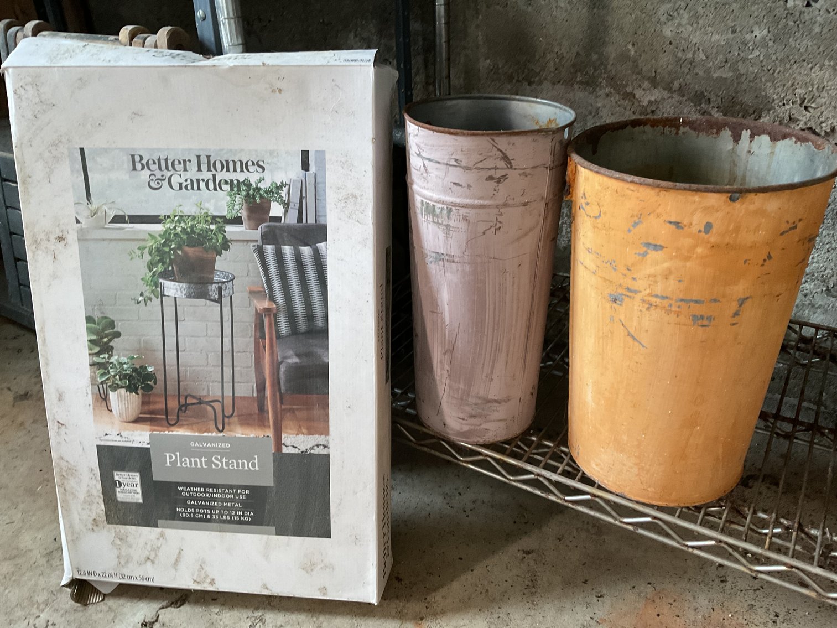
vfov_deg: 48.2
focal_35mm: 29
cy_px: 314
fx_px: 701
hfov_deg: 61.7
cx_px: 418
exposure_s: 1/50
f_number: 1.8
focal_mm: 3
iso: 250
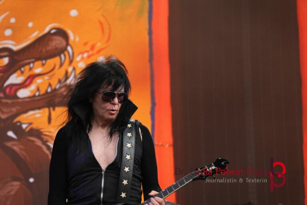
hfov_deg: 11.1
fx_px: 1586
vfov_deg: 7.4
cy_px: 102
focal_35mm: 186
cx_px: 154
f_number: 5.6
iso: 160
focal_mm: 124
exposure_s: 1/200
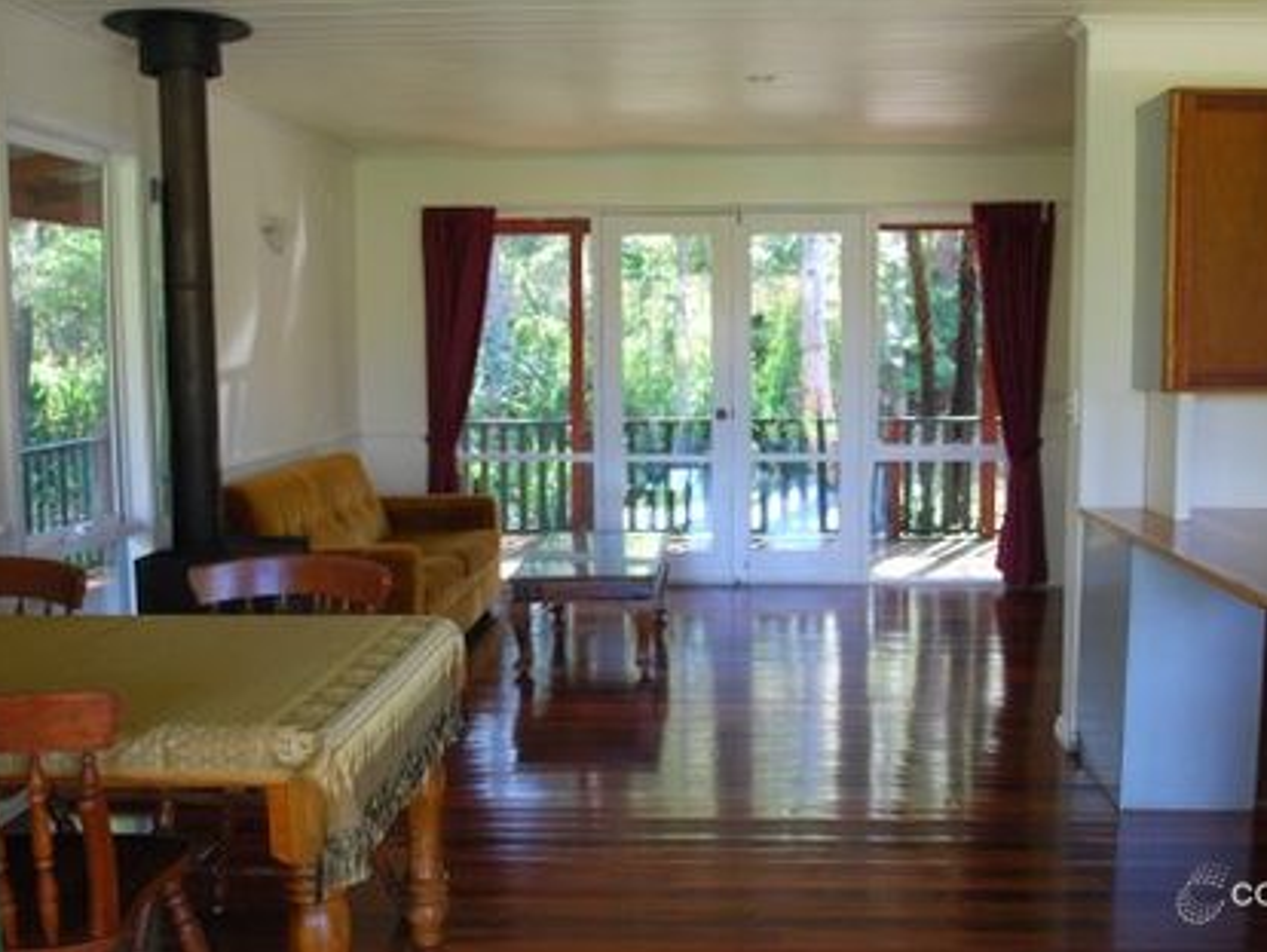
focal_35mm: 36
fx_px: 1318
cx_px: 704
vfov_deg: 39.7
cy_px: 476
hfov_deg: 51.2
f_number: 4
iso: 400
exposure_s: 1/50
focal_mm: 22
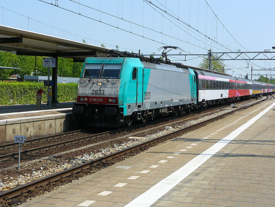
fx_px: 453
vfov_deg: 25.7
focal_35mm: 57
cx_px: 139
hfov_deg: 33.8
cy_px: 104
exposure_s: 1/400
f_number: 5.6
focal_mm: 9.3
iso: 100
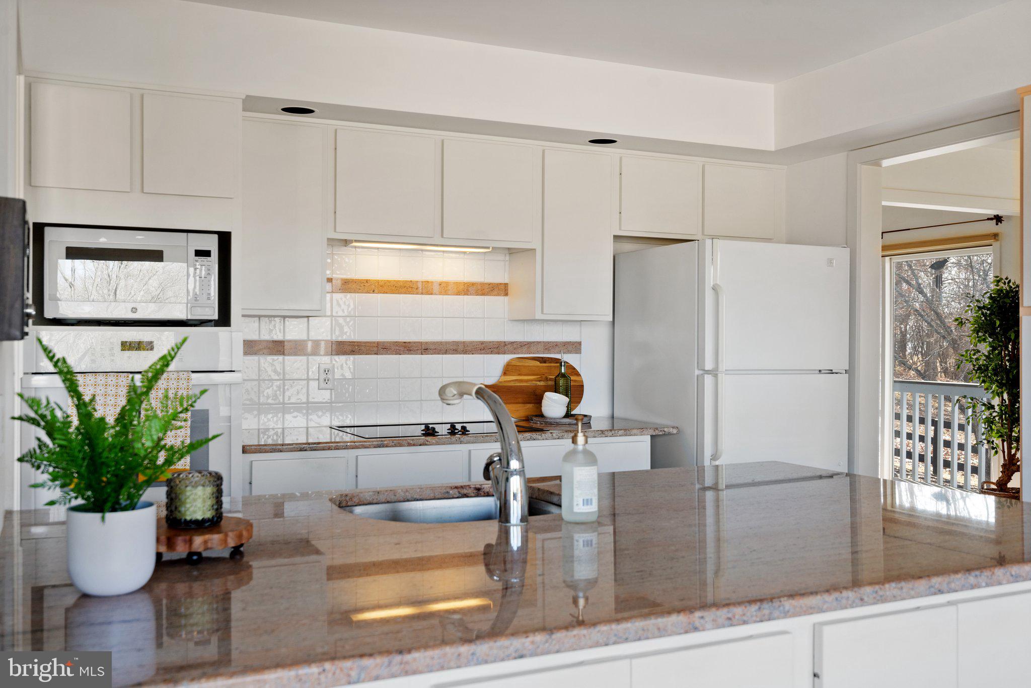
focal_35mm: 33
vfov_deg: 40.0
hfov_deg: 57.2
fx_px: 945
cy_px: 344
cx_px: 516
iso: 500
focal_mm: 33
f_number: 8
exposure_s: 1/25
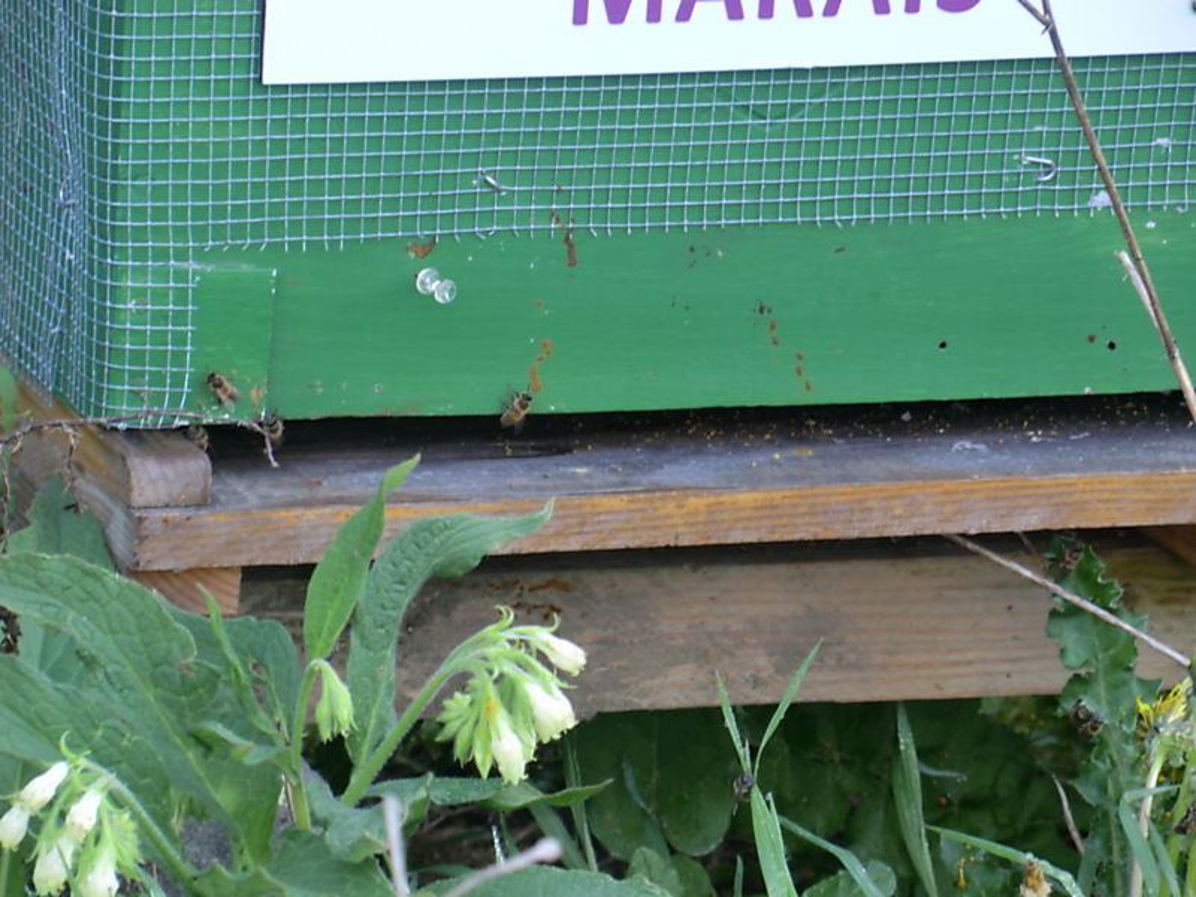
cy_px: 448
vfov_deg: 7.5
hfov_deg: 9.9
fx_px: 6876
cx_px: 598
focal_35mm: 199
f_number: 5.2
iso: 64
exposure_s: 1/60
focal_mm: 35.7
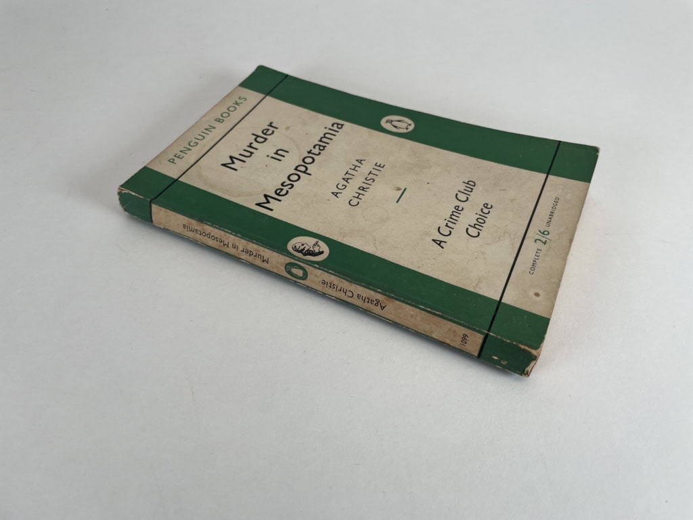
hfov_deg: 67.3
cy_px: 260
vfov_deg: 53.1
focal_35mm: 26
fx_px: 521
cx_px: 346
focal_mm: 4.2
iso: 32
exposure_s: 1/148
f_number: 1.6
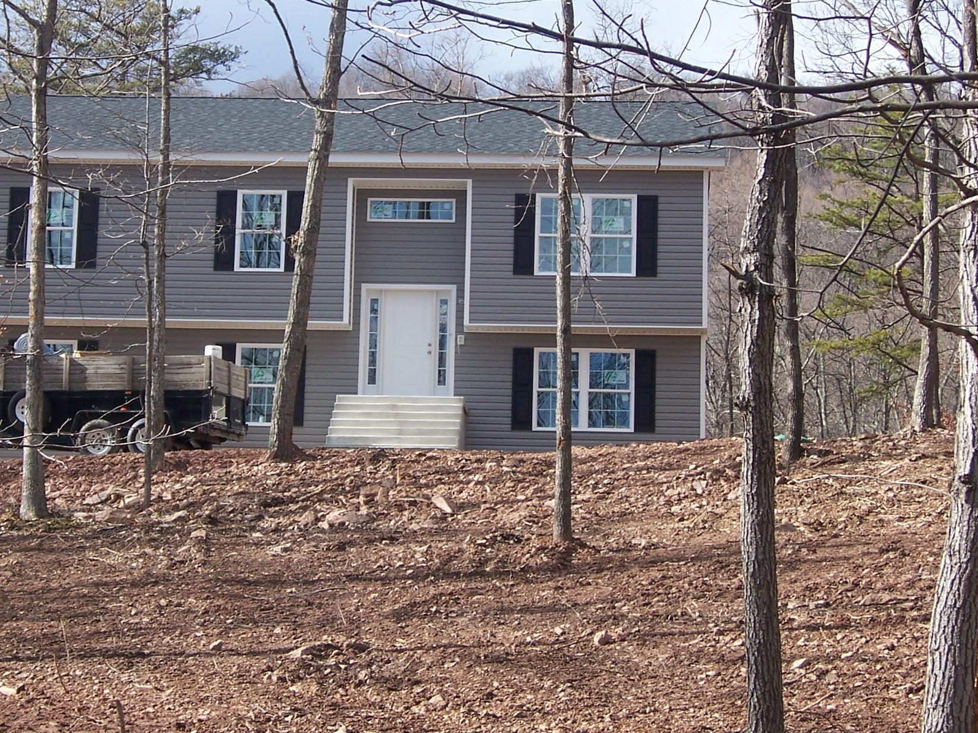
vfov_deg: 16.2
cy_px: 293
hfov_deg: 21.5
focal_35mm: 91
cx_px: 418
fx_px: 2571
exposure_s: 1/180
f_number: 4.8
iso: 80
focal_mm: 12.1
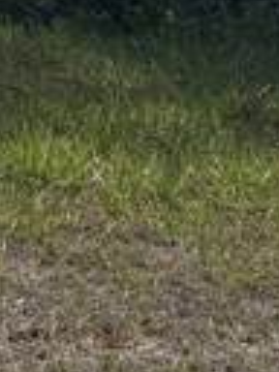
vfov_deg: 12.1
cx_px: -378
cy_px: -381
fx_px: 1547
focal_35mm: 144
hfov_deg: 9.3
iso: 80
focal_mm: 6.76
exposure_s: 1/5814
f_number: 1.78
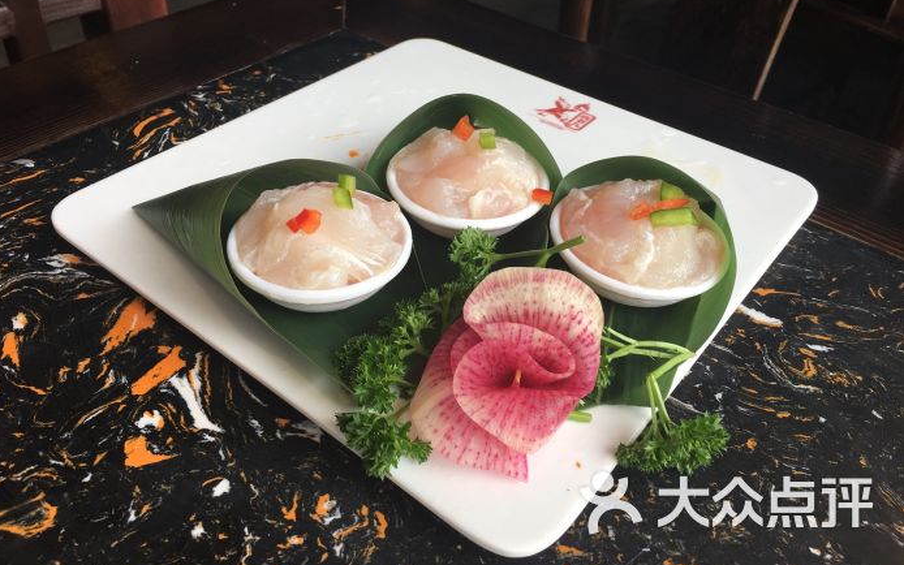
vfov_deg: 40.4
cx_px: 451
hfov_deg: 61.2
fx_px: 764
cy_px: 228
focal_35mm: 31
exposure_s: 1/50
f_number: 2.2
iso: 32
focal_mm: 4.15
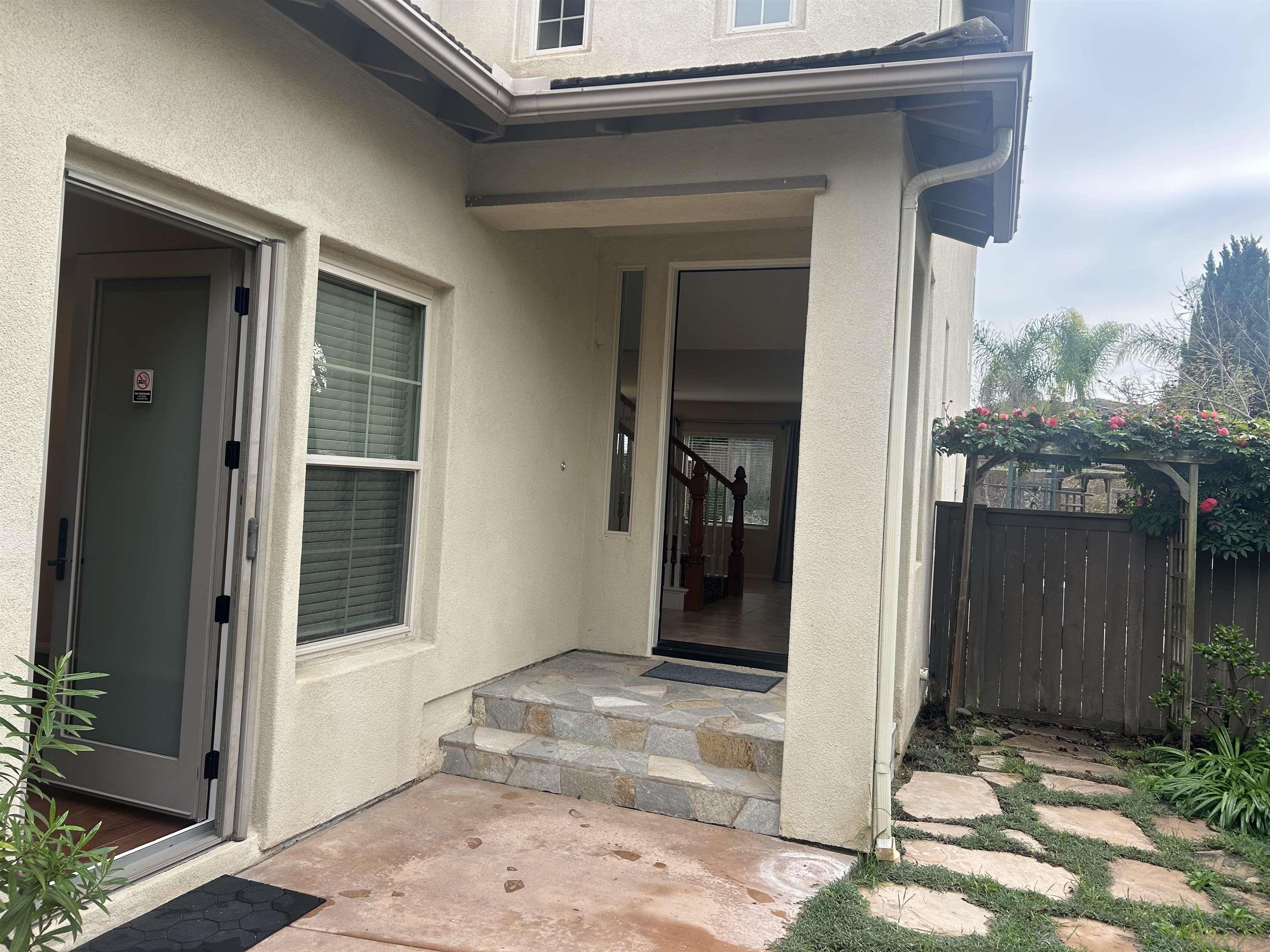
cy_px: 476
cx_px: 635
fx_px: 954
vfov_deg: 53.1
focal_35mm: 26
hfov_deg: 67.3
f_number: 1.5
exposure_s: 1/380
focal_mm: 5.7
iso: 50
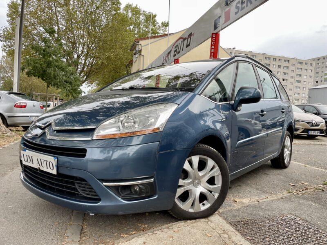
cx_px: 164
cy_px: 122
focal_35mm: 26
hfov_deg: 67.3
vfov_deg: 53.1
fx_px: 246
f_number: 1.6
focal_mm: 4.2
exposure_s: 1/216
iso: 32
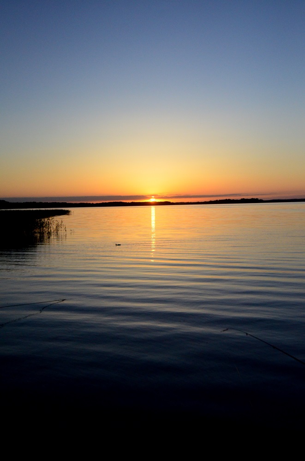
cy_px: 230
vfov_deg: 53.2
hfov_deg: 36.7
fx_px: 460
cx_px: 152
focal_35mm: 36
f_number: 4.5
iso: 2000
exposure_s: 1/8000
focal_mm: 24
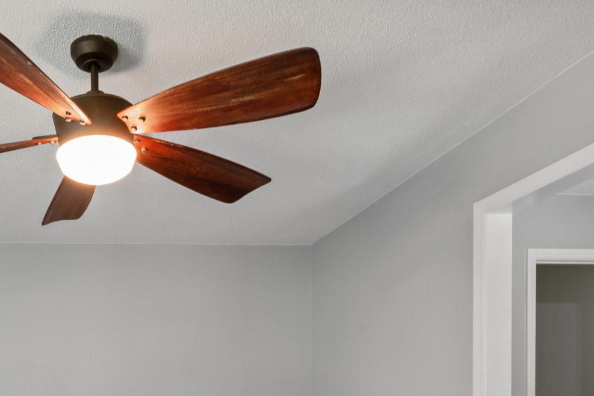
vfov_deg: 35.6
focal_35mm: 33
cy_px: 407
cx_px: 122
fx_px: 544
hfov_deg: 53.6
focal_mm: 16
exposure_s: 1
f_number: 11
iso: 100
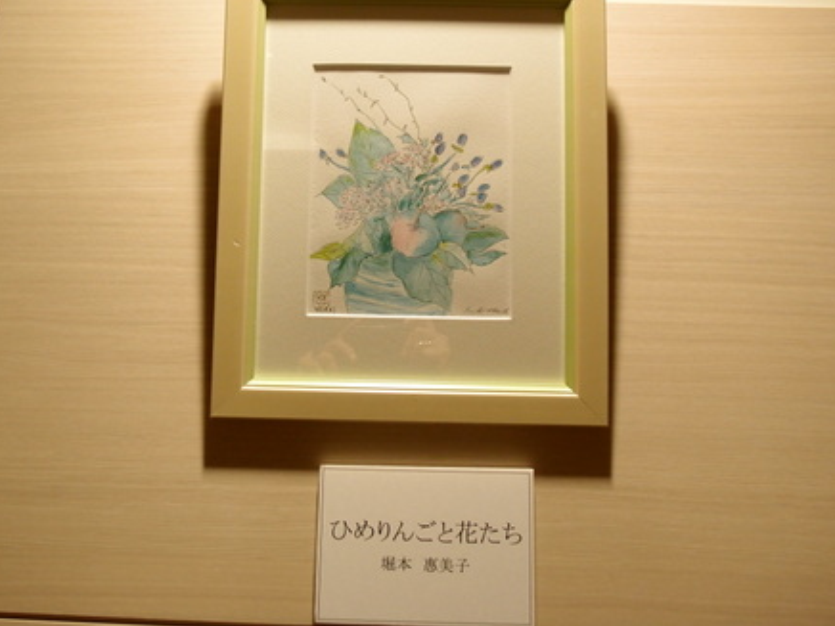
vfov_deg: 42.9
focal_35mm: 33
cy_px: 297
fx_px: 796
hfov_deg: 55.3
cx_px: 387
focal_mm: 6.48
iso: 200
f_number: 2.2
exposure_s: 1/40
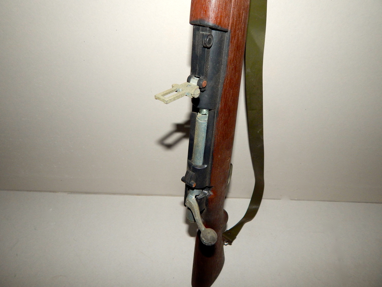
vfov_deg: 58.9
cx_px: 191
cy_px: 144
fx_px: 254
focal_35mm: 23
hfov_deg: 73.9
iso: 200
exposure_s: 1/30
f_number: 6
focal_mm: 4
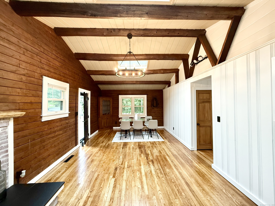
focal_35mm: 14
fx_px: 111
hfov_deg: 102.1
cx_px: 138
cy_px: 103
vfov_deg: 85.7
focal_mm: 2.22
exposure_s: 1/120
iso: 320
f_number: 2.2
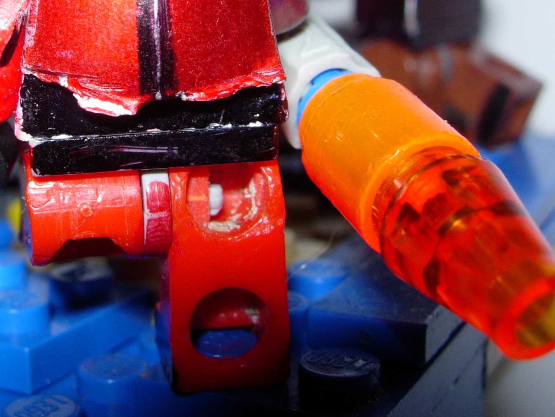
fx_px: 1171
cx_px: 155
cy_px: 62
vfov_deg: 19.9
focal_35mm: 73
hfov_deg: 26.4
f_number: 4.8
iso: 79
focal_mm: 7.8
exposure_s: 1/64
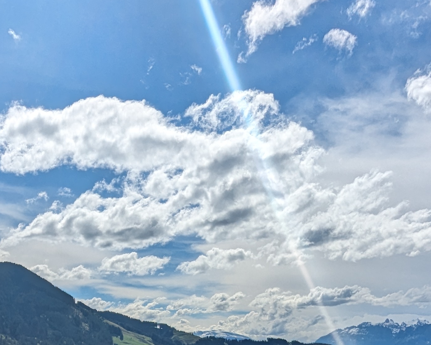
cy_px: 411
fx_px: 587
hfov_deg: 40.0
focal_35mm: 46
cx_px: 159
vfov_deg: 28.6
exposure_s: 1/5682
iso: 46
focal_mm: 2.35
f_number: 2.2
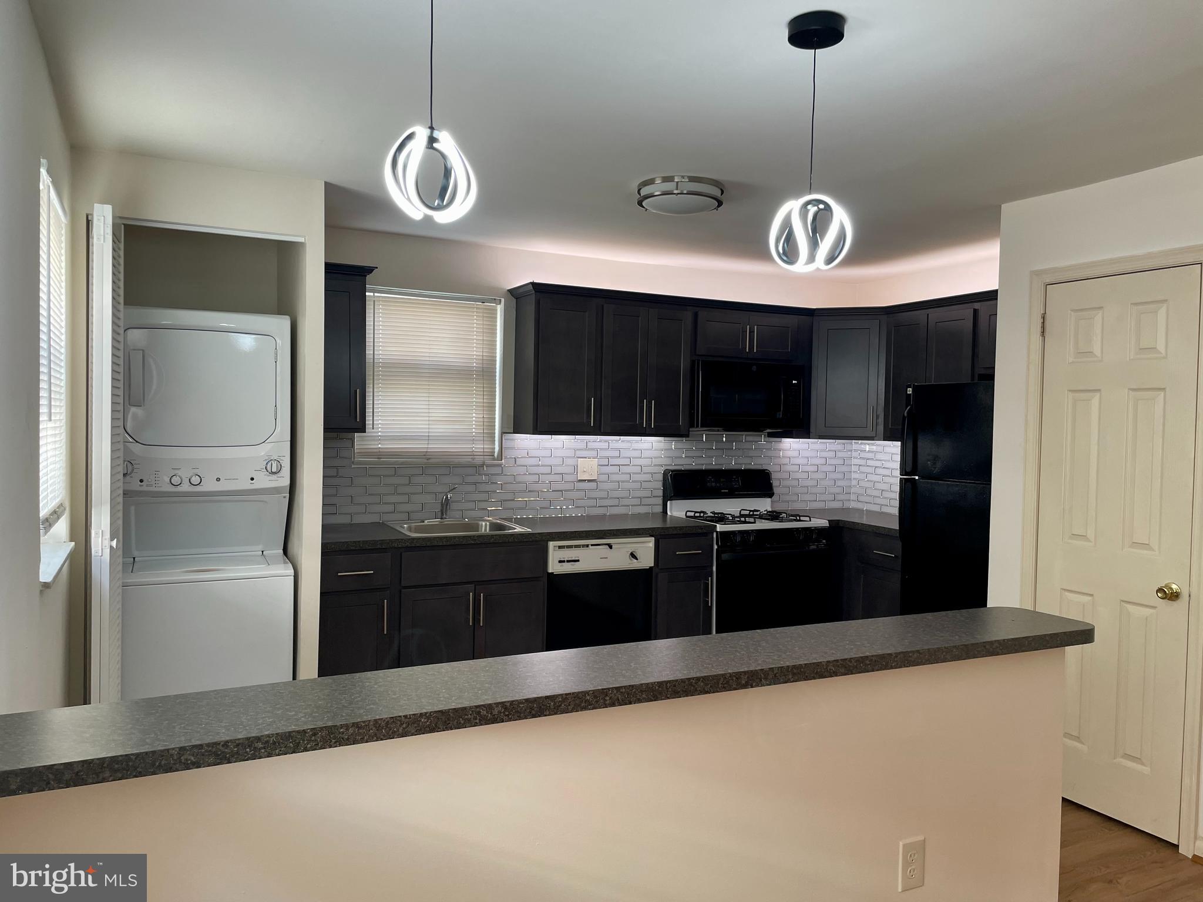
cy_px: 451
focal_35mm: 26
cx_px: 602
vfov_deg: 53.1
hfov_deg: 67.3
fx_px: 904
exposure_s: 1/60
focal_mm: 4.2
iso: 80
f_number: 1.6
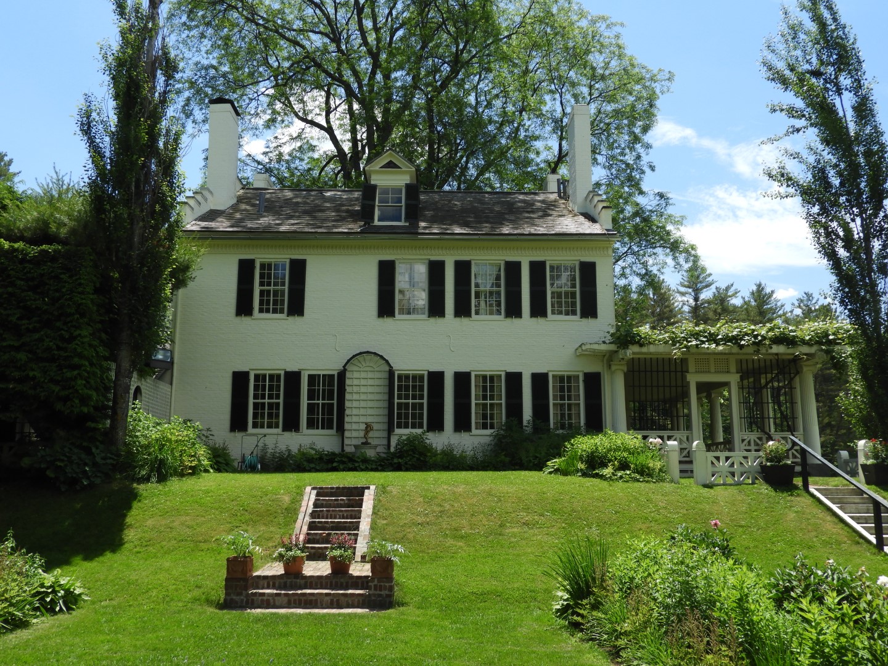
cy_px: 333
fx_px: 770
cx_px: 444
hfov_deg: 60.0
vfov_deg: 46.8
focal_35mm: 30
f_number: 3.5
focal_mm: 5.4
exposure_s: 1/800
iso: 100
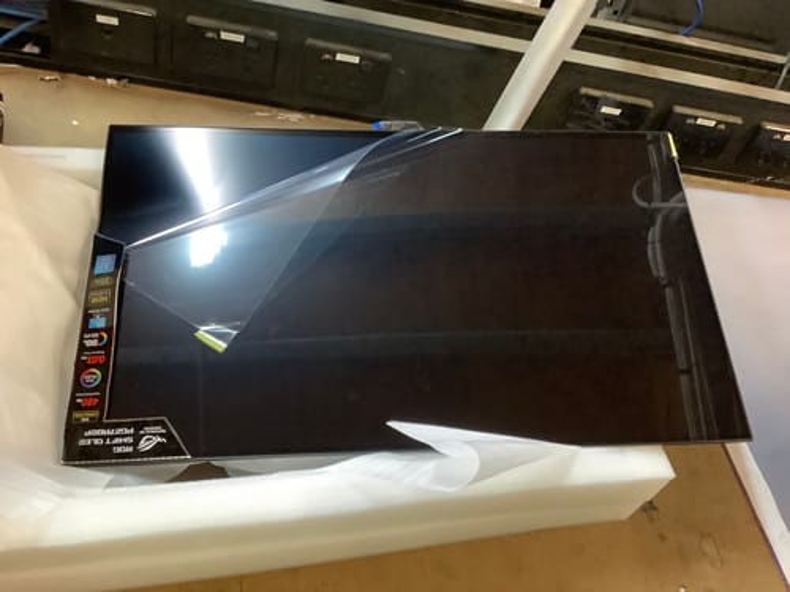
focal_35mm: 31
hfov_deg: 58.4
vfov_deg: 45.4
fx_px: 707
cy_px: 296
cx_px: 395
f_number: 2.4
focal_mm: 3.3
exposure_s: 1/25
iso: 400
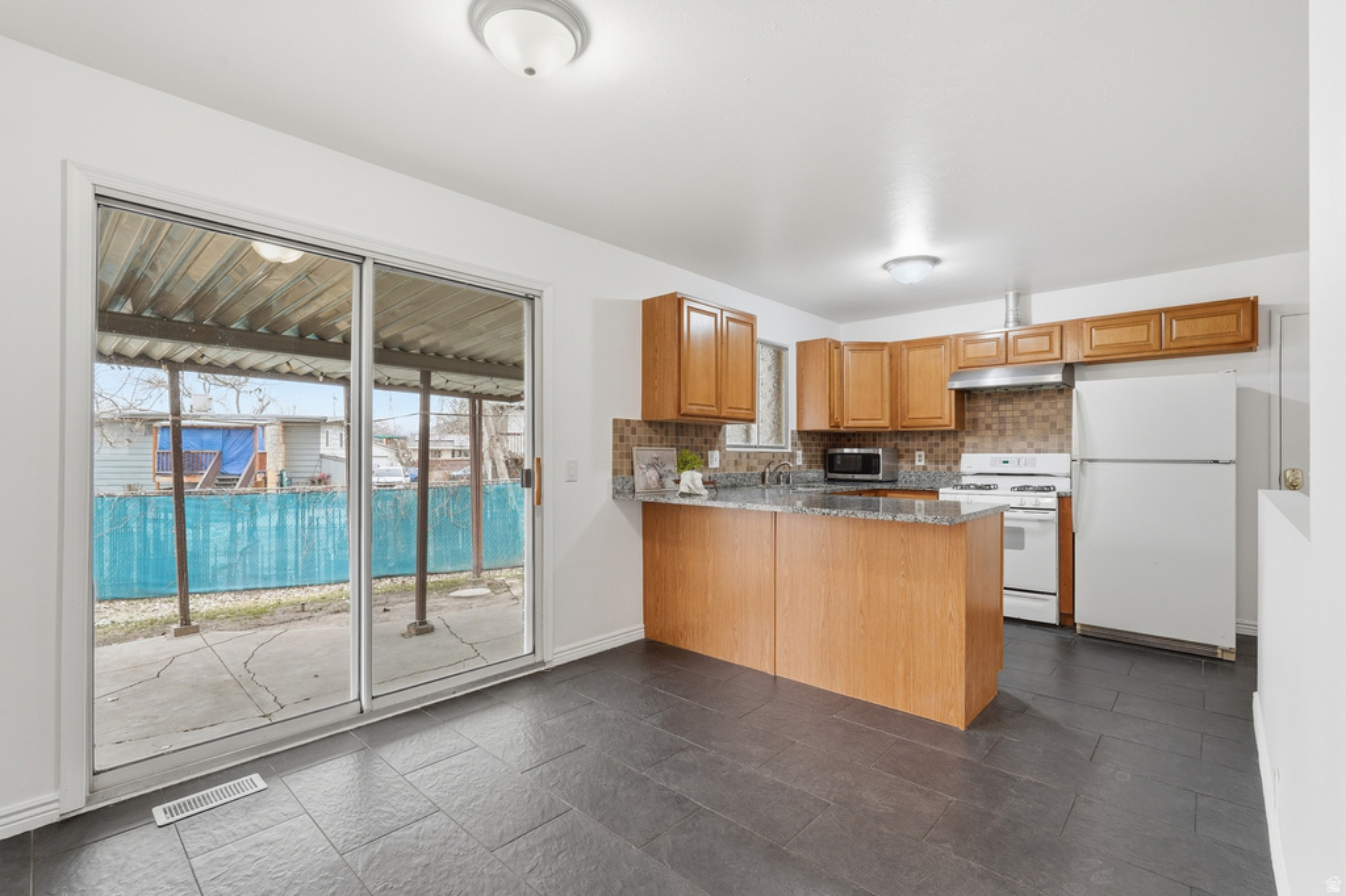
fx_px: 617
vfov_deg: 72.0
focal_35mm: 16
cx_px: 673
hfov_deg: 95.0
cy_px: 448
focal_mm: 16.5
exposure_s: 1/125
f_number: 10
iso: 250
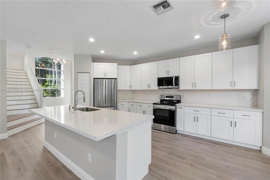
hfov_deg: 100.4
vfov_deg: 77.3
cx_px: 135
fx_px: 112
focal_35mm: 15
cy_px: 90
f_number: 11
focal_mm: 10
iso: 160
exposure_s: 1/8
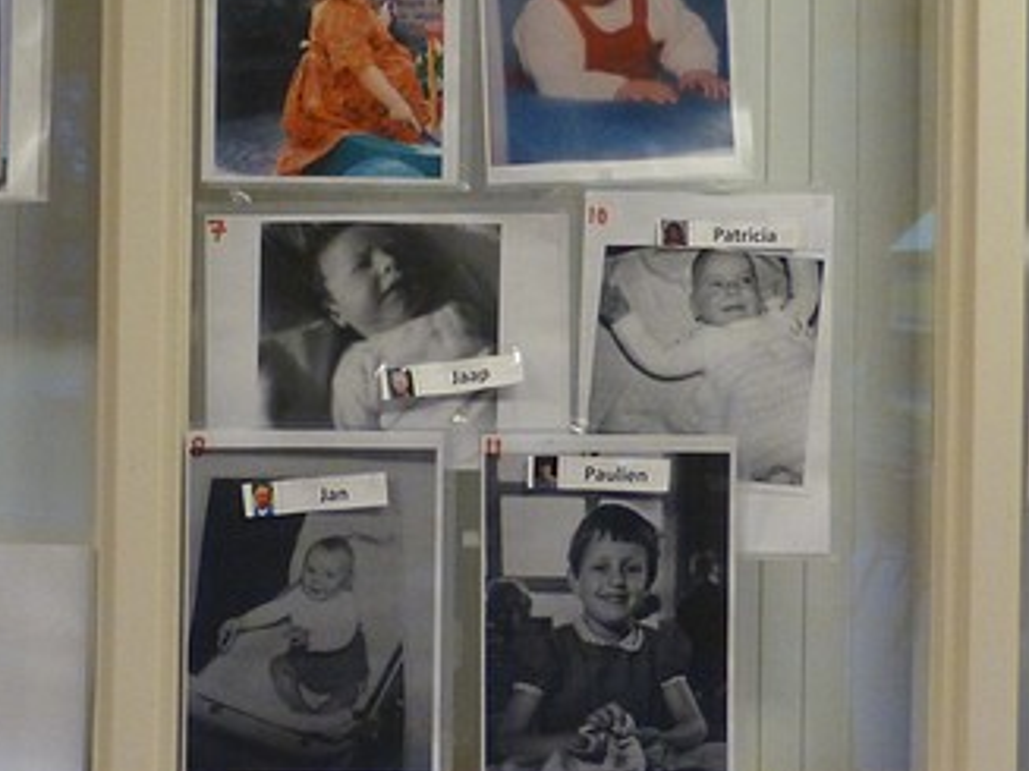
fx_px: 1961
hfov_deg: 29.4
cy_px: 252
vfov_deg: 22.1
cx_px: 478
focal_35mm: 66
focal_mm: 4.8
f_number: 3.4
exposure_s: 1/25
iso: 400
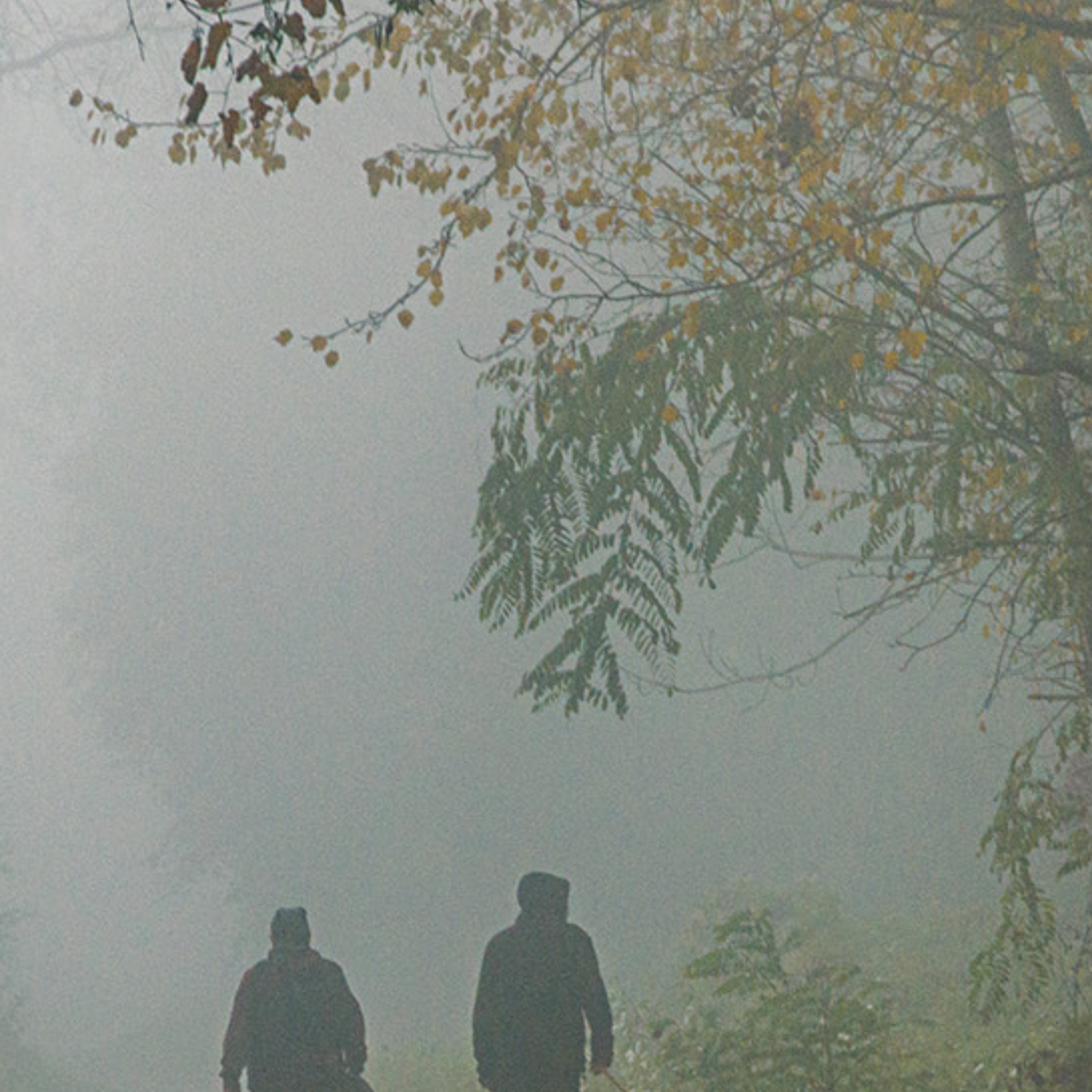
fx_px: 15790
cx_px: 615
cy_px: 908
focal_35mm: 442
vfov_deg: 4.0
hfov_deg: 4.0
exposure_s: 1/125
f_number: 8
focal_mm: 105
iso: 400
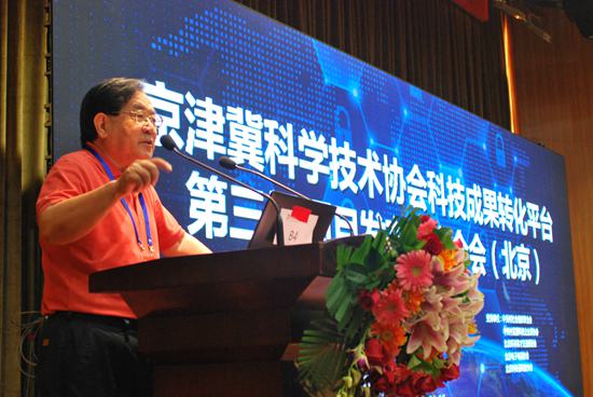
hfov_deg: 33.4
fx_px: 989
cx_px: 296
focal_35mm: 60
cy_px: 198
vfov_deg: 22.7
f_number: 3.8
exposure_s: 1/40
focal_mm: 40
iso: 800
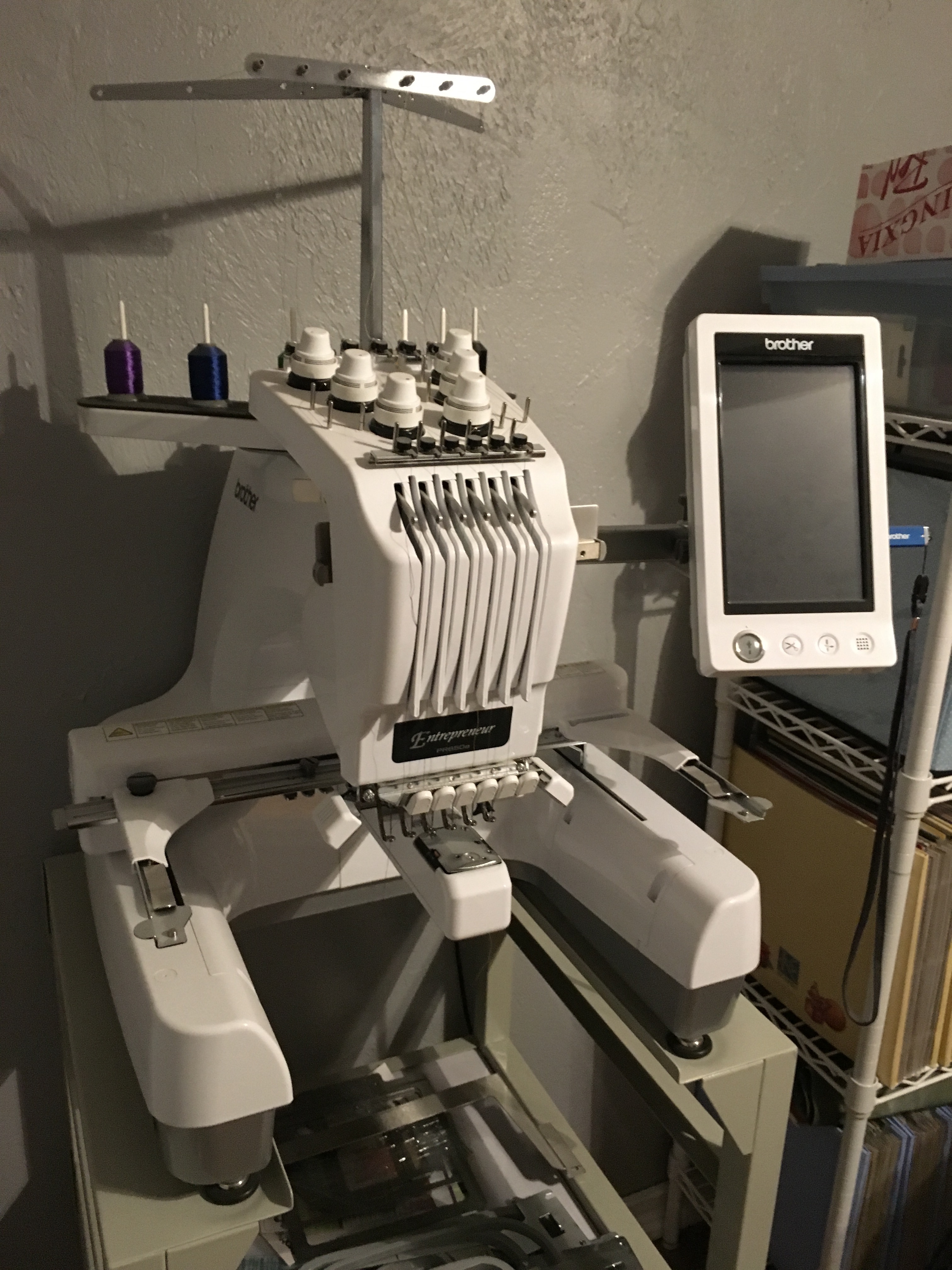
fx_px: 1063
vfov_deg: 61.7
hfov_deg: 48.2
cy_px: 635
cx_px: 476
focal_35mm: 29
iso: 400
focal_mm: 4.15
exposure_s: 1/15
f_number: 2.2
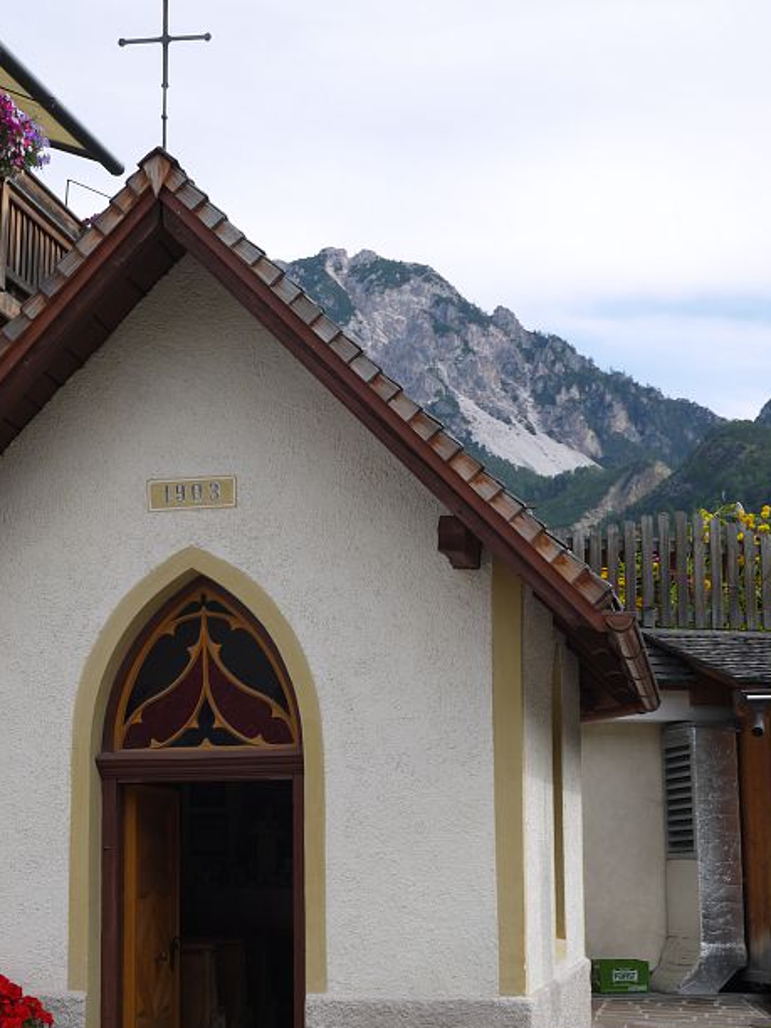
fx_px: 2019
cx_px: 272
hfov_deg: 21.6
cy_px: 643
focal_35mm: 68
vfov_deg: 28.5
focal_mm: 26
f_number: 9
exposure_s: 1/320
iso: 160
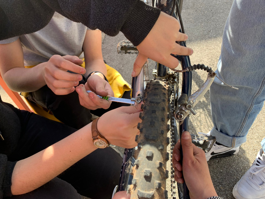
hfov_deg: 65.3
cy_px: 96
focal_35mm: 27
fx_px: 207
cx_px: 129
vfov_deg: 51.3
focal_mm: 4.25
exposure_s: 1/237
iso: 25
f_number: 1.8
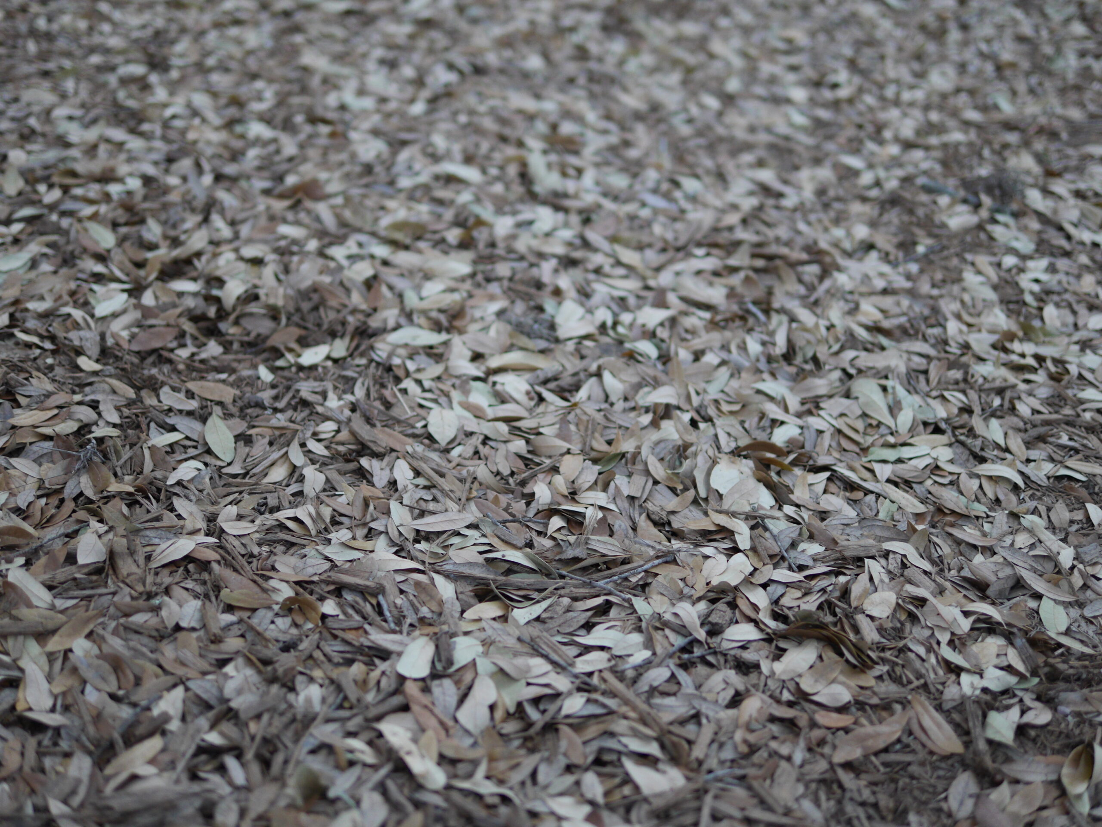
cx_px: 551
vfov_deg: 29.1
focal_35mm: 50
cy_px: 414
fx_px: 1592
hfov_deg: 38.2
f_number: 1.4
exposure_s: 1/60
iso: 640
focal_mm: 25
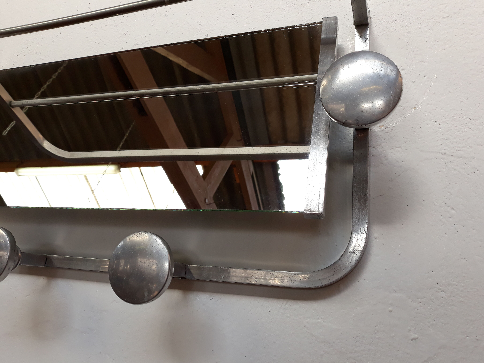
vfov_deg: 51.4
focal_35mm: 27
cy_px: 182
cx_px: 242
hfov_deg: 65.3
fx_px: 378
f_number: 1.7
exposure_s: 1/237
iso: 40
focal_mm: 3.71
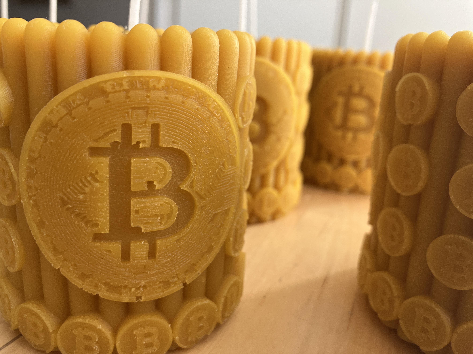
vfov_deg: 49.7
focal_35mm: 28
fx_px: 383
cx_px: 236
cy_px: 177
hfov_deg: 63.4
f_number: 1.8
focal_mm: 3.99
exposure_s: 1/98
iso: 80
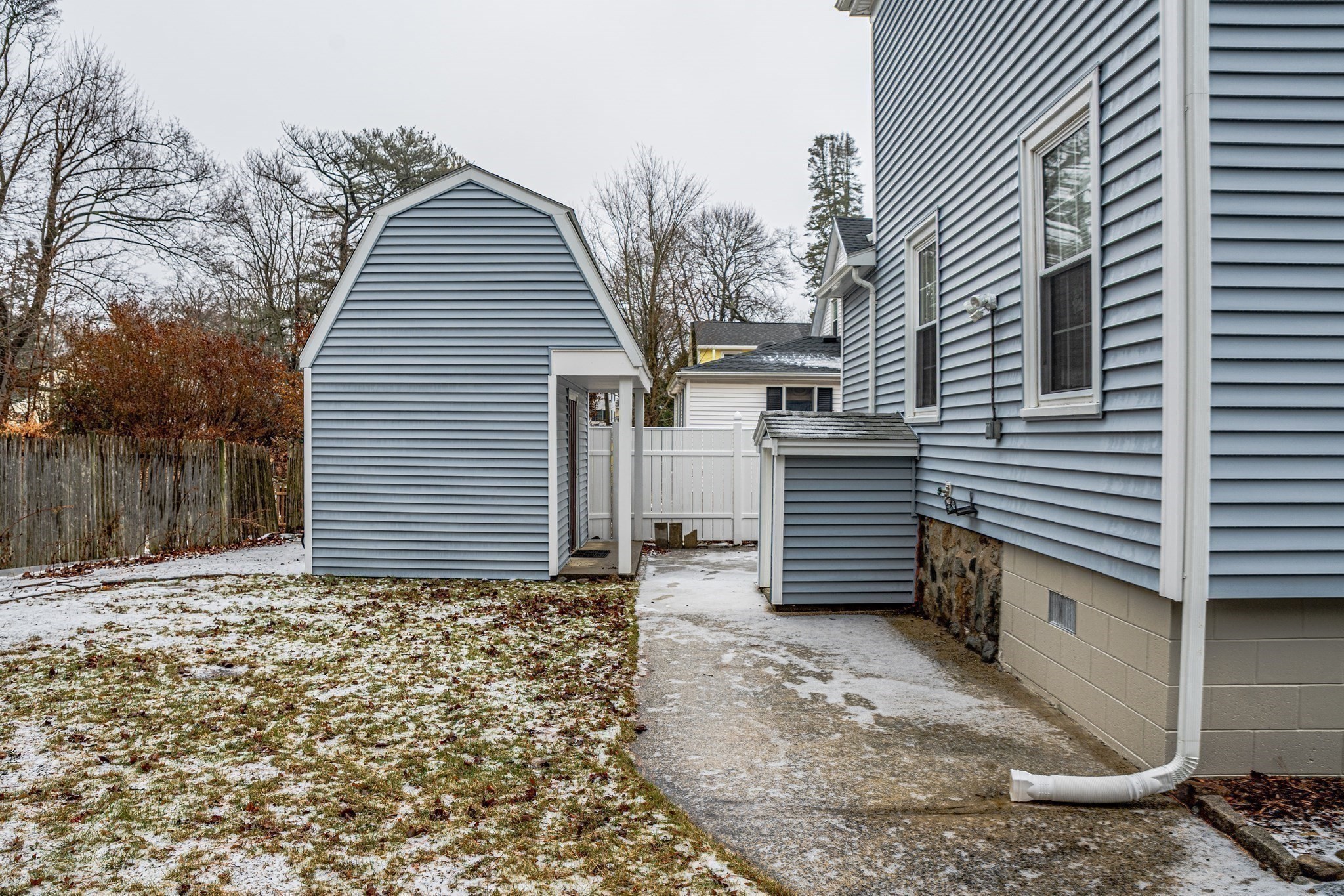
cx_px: 672
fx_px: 896
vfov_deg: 53.1
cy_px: 448
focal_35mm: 24
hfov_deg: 73.7
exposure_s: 1/100
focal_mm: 24
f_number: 5.6
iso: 200
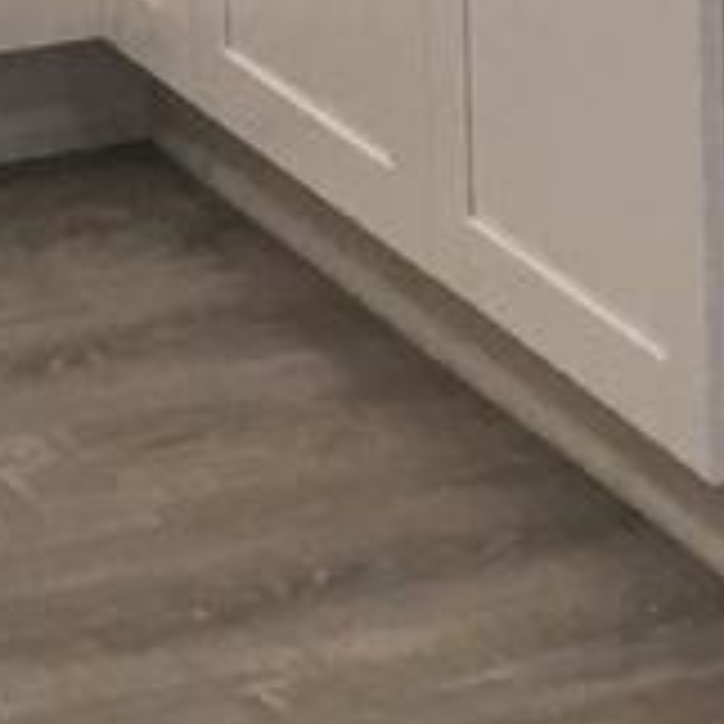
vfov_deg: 6.5
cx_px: 402
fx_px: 5774
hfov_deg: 7.2
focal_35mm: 244
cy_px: -1511
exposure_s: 1/30
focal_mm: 4.15
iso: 40
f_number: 2.2
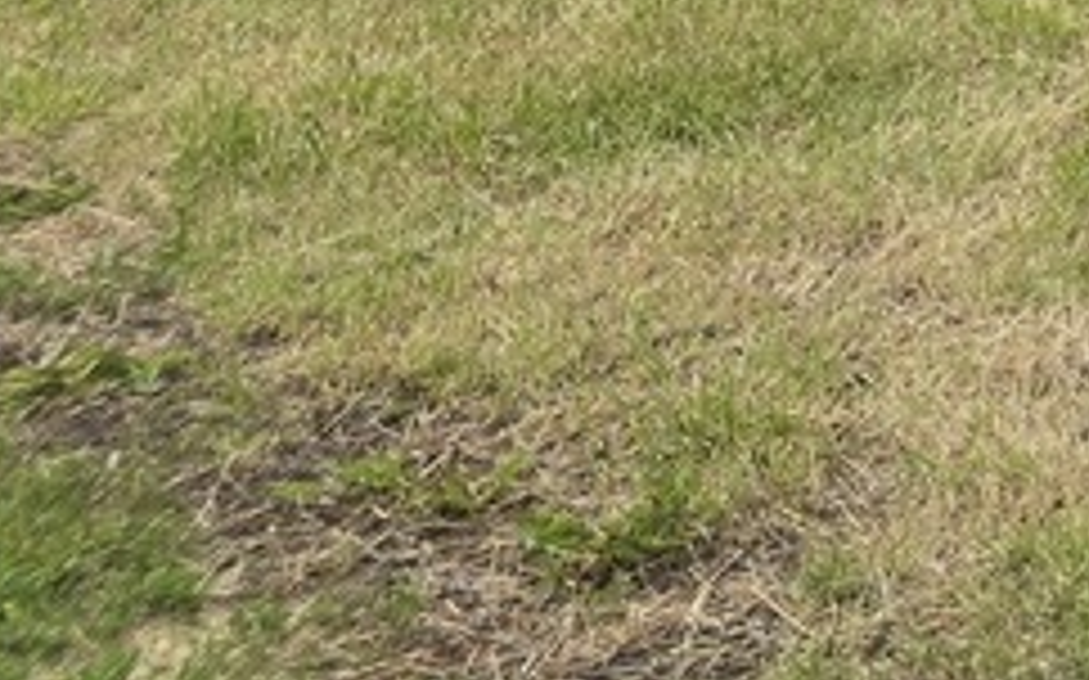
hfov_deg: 10.9
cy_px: -1135
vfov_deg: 8.1
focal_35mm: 145
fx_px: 4301
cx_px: 3038
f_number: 1.7
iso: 12
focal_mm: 6.3
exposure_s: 1/634
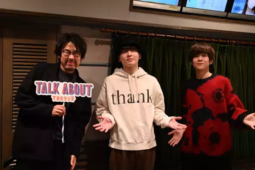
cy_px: 85
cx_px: 128
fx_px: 262
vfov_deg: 35.9
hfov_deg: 51.9
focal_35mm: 37
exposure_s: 1/60
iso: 4500
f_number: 4
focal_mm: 37
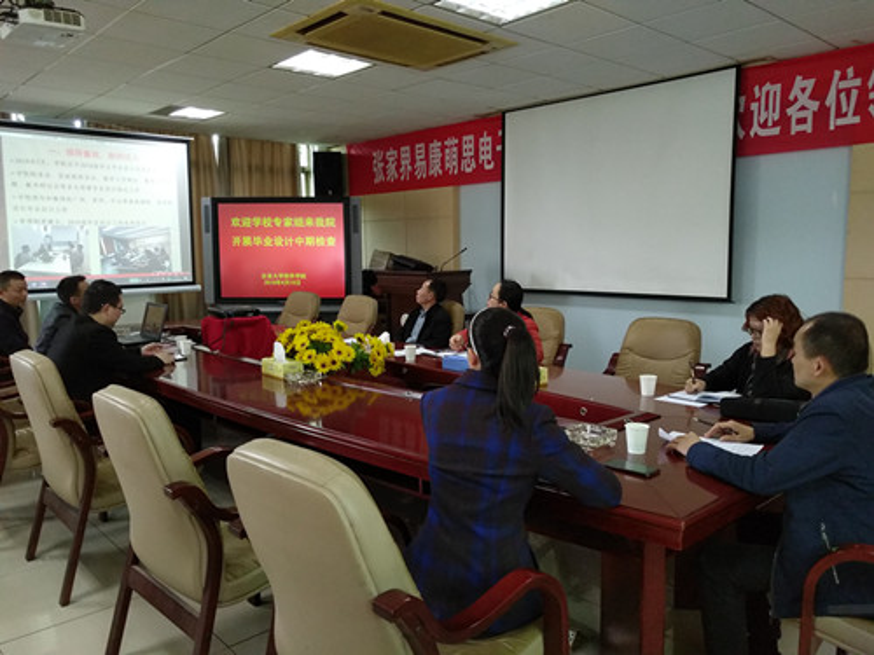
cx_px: 437
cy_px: 328
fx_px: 682
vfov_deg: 51.4
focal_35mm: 27
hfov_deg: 65.3
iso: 500
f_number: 2
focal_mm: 3.66
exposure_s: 1/30
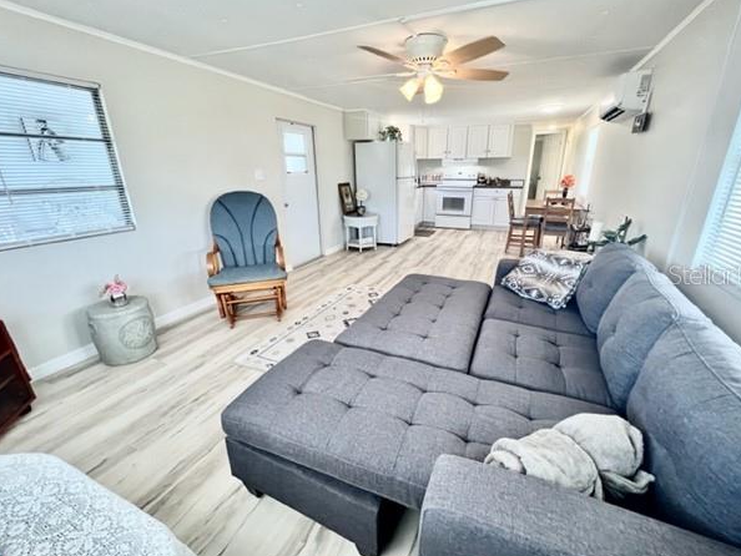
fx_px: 300
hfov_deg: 102.0
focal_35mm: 14
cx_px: 387
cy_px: 274
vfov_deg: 85.7
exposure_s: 1/120
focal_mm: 1.57
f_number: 1.8
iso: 200
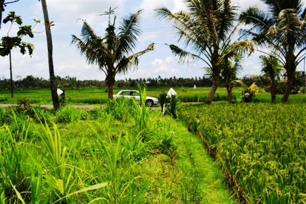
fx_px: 230
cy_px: 102
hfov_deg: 67.4
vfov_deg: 48.0
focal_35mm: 27
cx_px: 153
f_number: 8
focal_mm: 18
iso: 100
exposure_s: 1/250
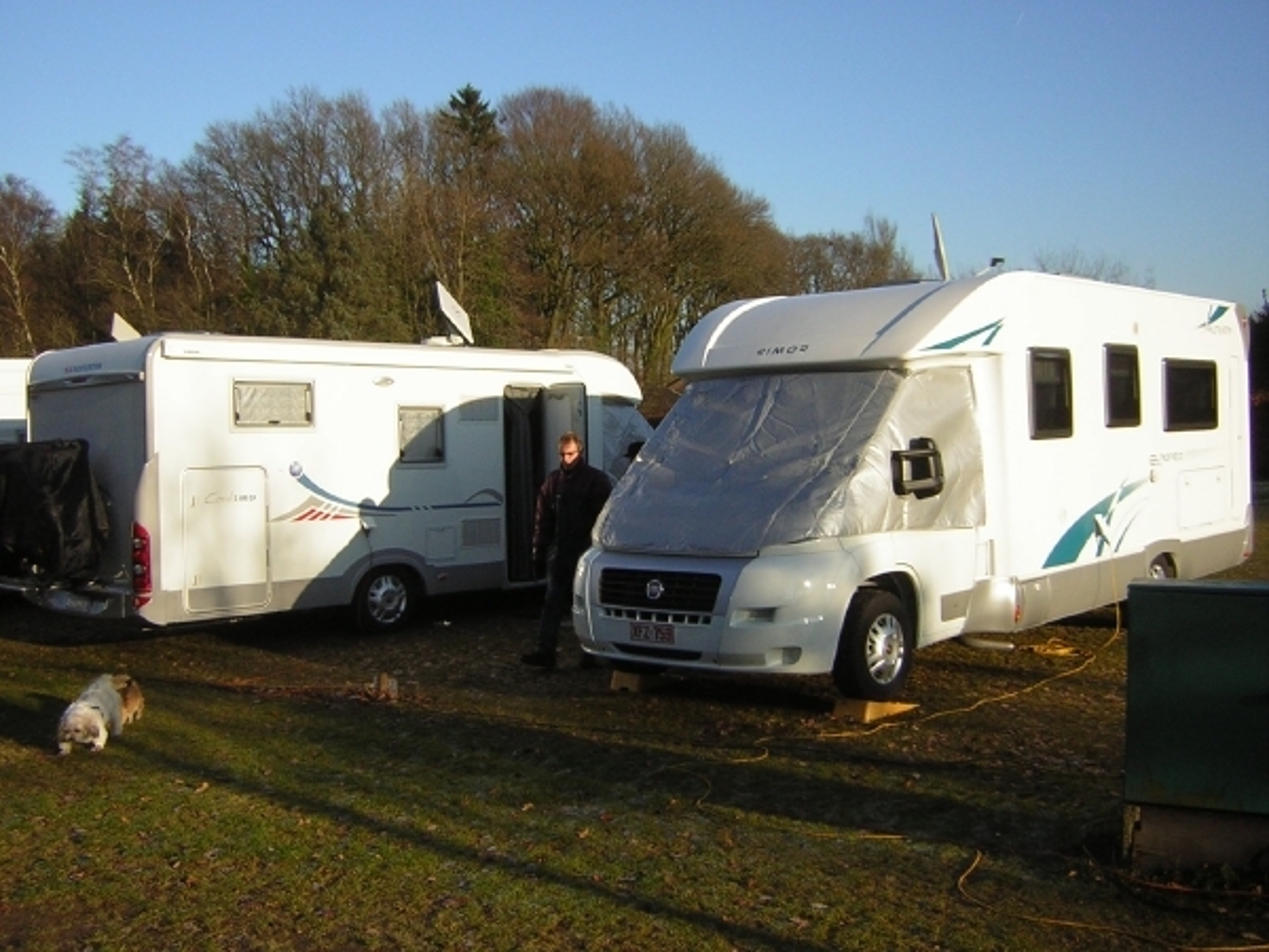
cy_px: 476
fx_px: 1320
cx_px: 634
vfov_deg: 39.7
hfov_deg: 51.4
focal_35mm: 36
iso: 50
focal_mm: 4.7
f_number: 5.2
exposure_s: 1/272
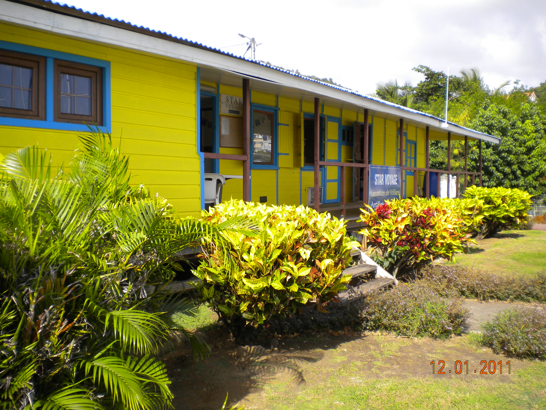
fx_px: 552
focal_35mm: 35
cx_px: 273
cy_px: 205
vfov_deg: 40.7
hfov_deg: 52.6
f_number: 4.6
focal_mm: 6.3
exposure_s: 1/365
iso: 80
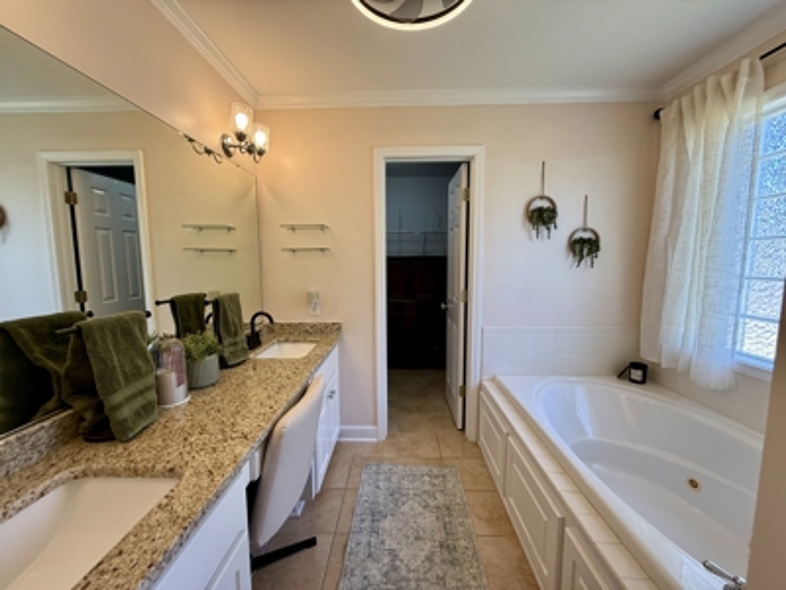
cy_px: 295
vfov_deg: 85.7
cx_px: 393
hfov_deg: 102.1
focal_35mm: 14
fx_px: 318
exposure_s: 1/120
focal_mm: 2.22
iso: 100
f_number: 2.2
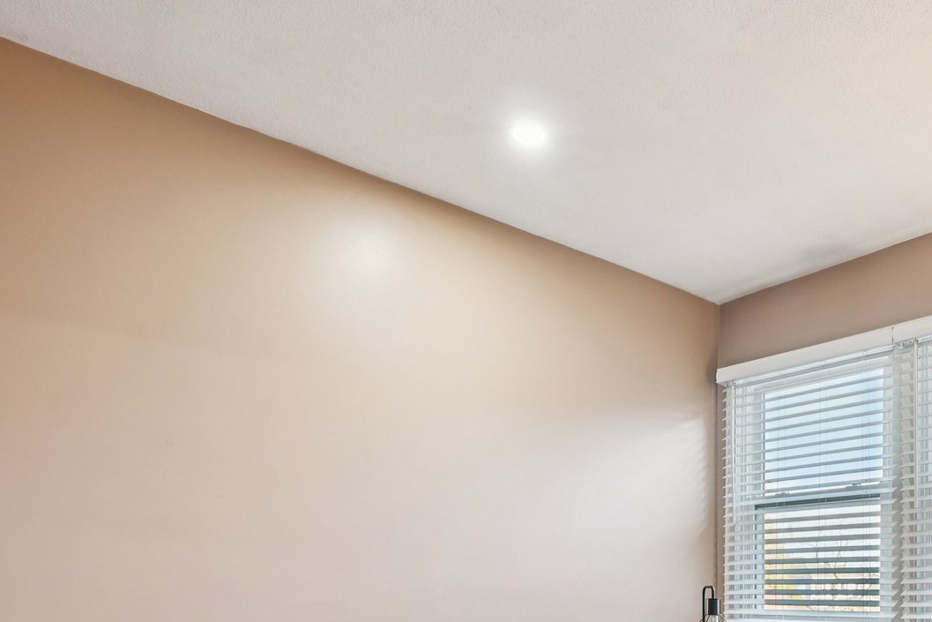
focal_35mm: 31
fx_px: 803
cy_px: 594
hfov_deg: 57.1
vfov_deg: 38.5
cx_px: 704
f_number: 8
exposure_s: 1/10
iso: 400
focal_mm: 16
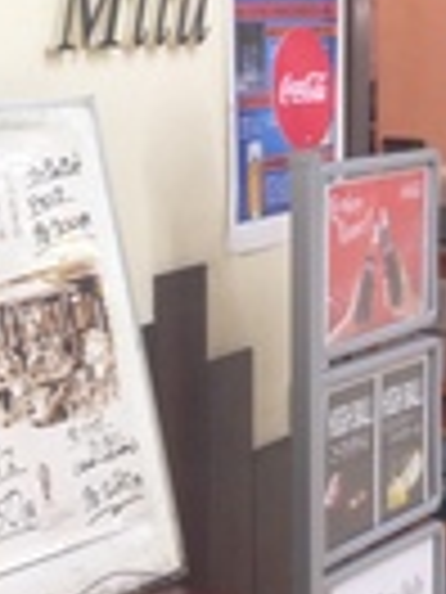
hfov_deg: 14.8
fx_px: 1718
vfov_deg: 19.4
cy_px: 117
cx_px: 230
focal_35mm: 100
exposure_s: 1/20
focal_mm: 4.12
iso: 160
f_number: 2.4
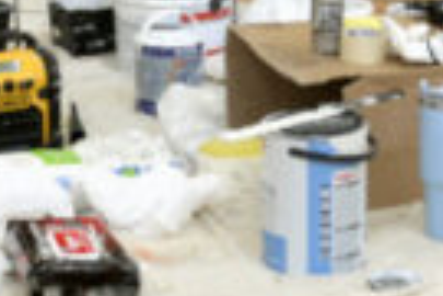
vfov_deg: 7.4
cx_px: 79
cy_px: -316
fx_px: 2190
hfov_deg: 11.5
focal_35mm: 178
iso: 1600
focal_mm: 32
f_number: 5.6
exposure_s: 1/125
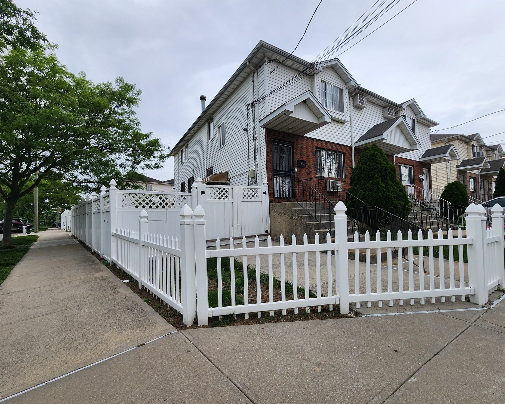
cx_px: 264
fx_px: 209
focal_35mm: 14
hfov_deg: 100.6
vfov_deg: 88.0
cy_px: 208
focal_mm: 2.2
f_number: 2.2
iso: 50
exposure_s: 1/1314
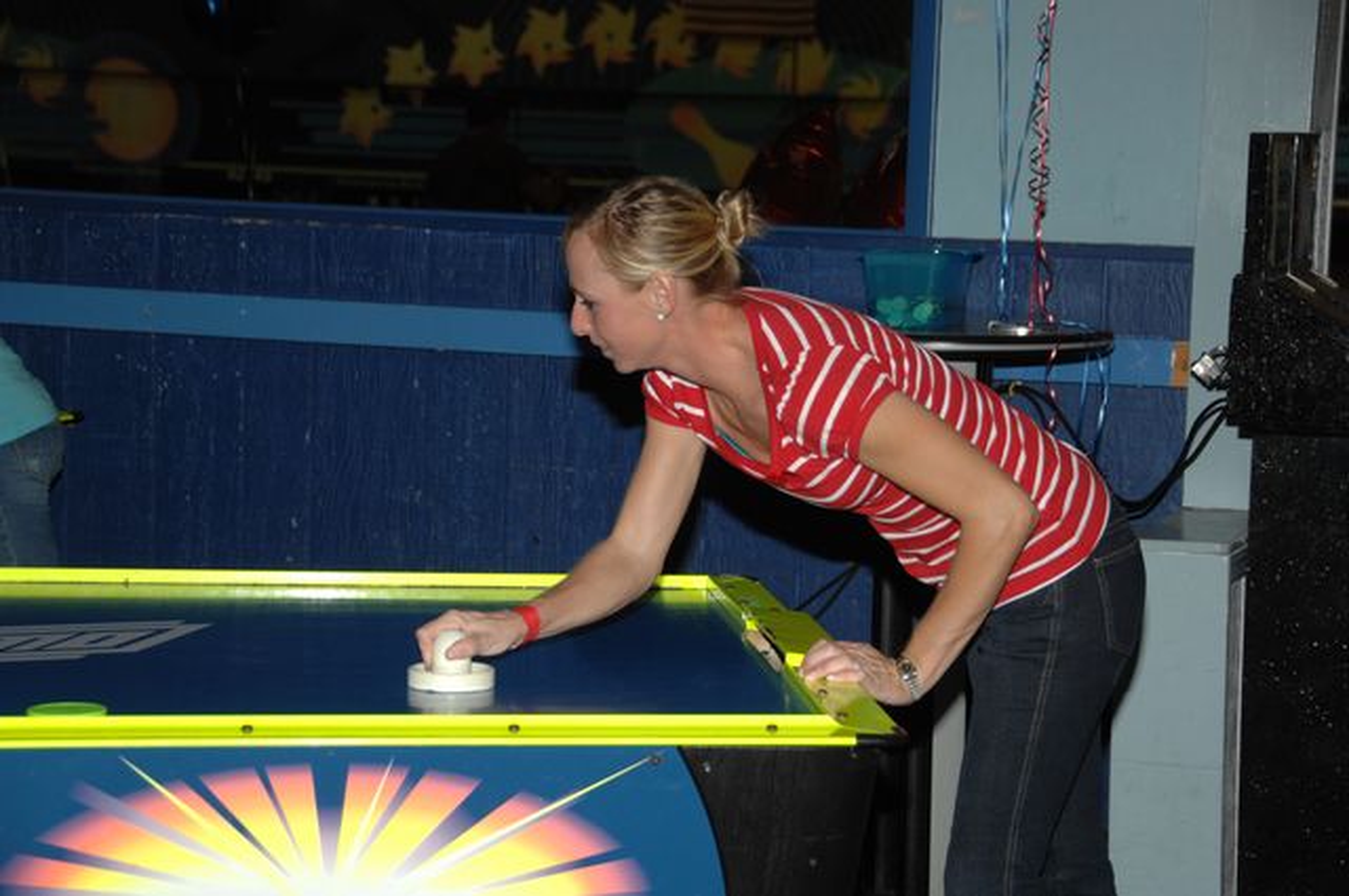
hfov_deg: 24.2
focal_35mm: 84
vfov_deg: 16.2
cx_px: 674
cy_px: 448
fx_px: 3144
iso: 200
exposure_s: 1/125
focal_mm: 56
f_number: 4.8
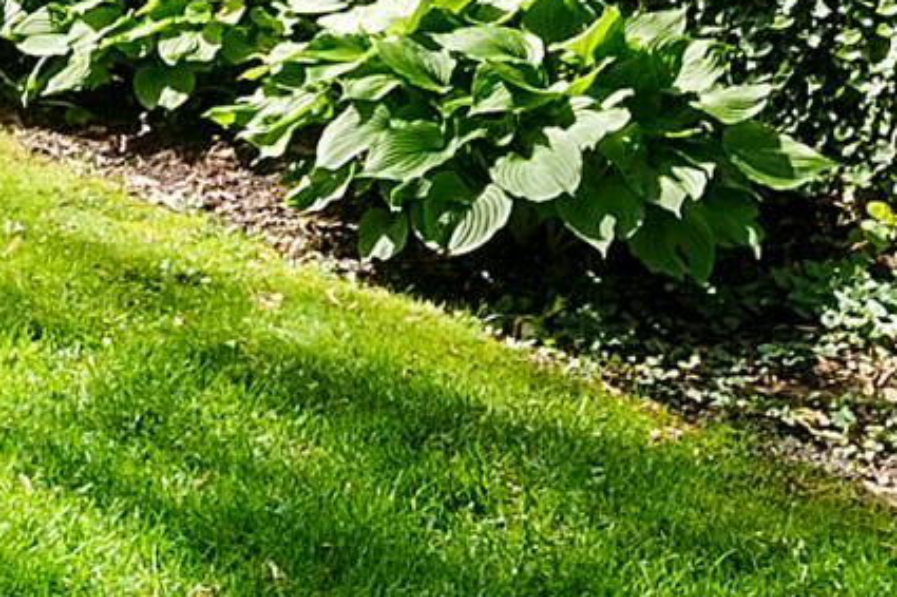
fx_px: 2640
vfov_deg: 10.9
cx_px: -314
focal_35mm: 106
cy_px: -851
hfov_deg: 17.9
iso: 640
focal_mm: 15
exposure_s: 1/60
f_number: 18
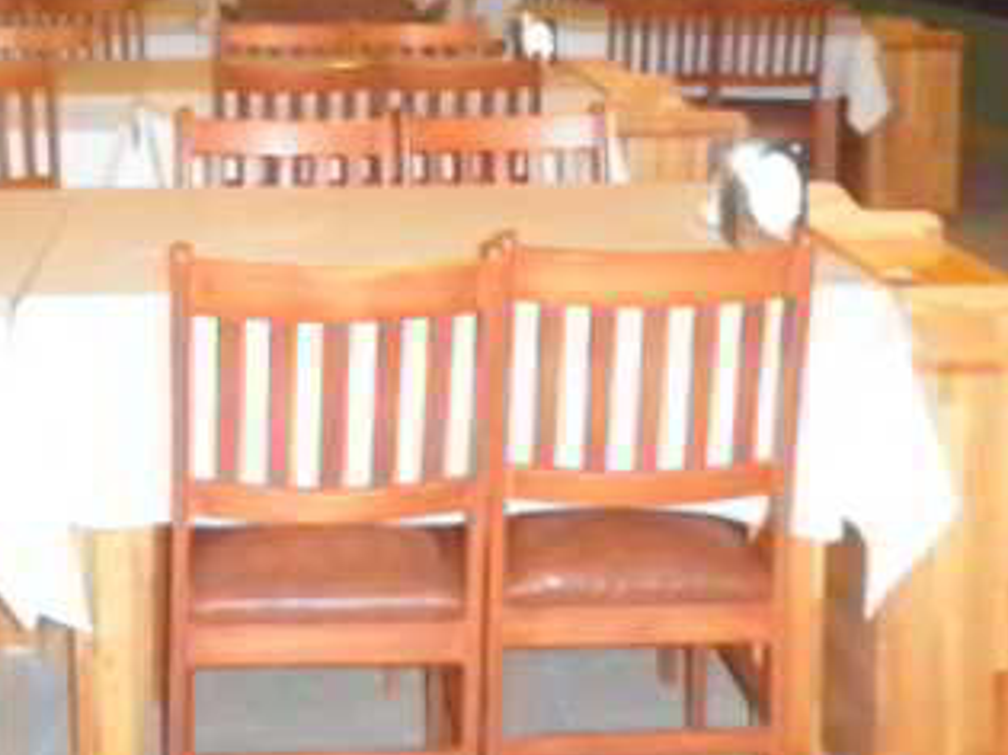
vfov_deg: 22.9
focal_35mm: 61
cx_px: 349
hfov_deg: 31.5
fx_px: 1776
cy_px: -29
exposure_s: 1/30
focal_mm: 4.3
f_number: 3.3
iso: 1250
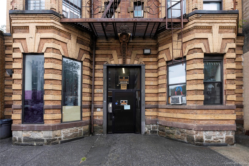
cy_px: 83
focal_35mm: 14
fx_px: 97
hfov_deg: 104.3
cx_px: 124
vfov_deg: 81.2
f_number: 5.6
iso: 320
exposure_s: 1/160
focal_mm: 14
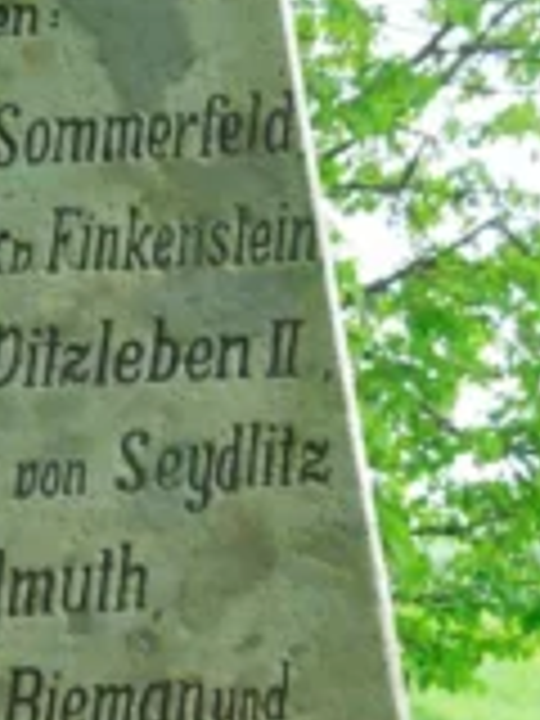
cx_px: 40
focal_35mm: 55
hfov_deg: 25.6
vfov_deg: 34.2
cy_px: 544
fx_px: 1144
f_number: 6.6
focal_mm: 4.5
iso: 3200
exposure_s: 1/1250
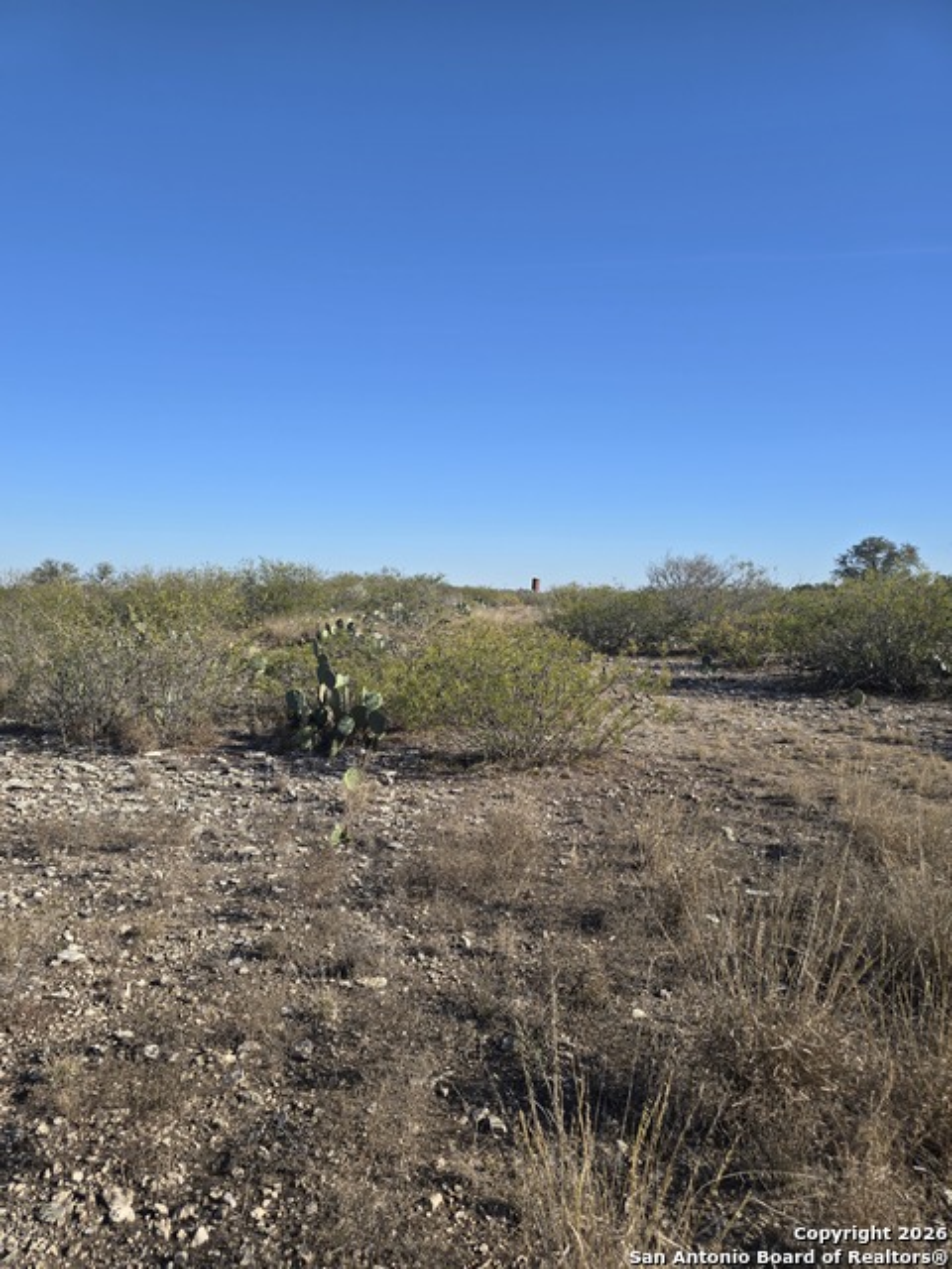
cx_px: 476
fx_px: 843
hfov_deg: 58.9
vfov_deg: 73.9
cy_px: 634
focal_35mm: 23
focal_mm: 6.3
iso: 12
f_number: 1.7
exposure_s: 1/690
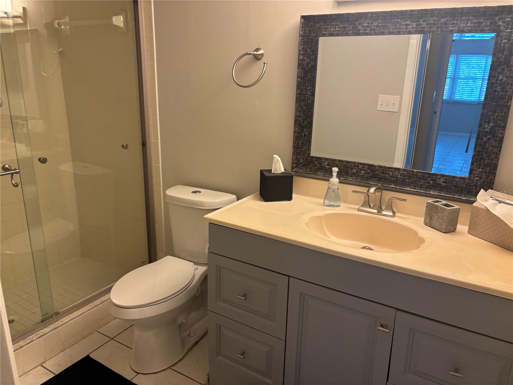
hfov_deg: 67.3
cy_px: 192
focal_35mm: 26
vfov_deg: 53.1
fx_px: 385
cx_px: 256
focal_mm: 5.96
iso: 100
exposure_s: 1/60
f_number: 1.6
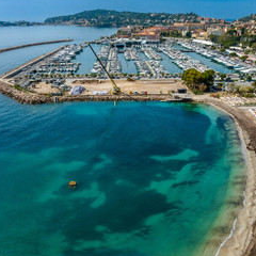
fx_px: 276
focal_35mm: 33
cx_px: 122
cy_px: 135
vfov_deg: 49.7
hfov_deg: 49.7
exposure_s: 1/800
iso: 200
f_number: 8
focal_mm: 12.3
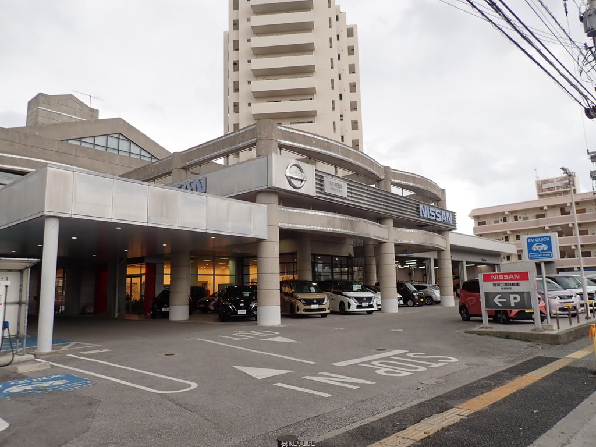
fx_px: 430
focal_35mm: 25
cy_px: 224
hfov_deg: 69.4
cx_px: 298
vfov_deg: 54.9
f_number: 2.8
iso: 100
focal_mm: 4.5
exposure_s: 1/160
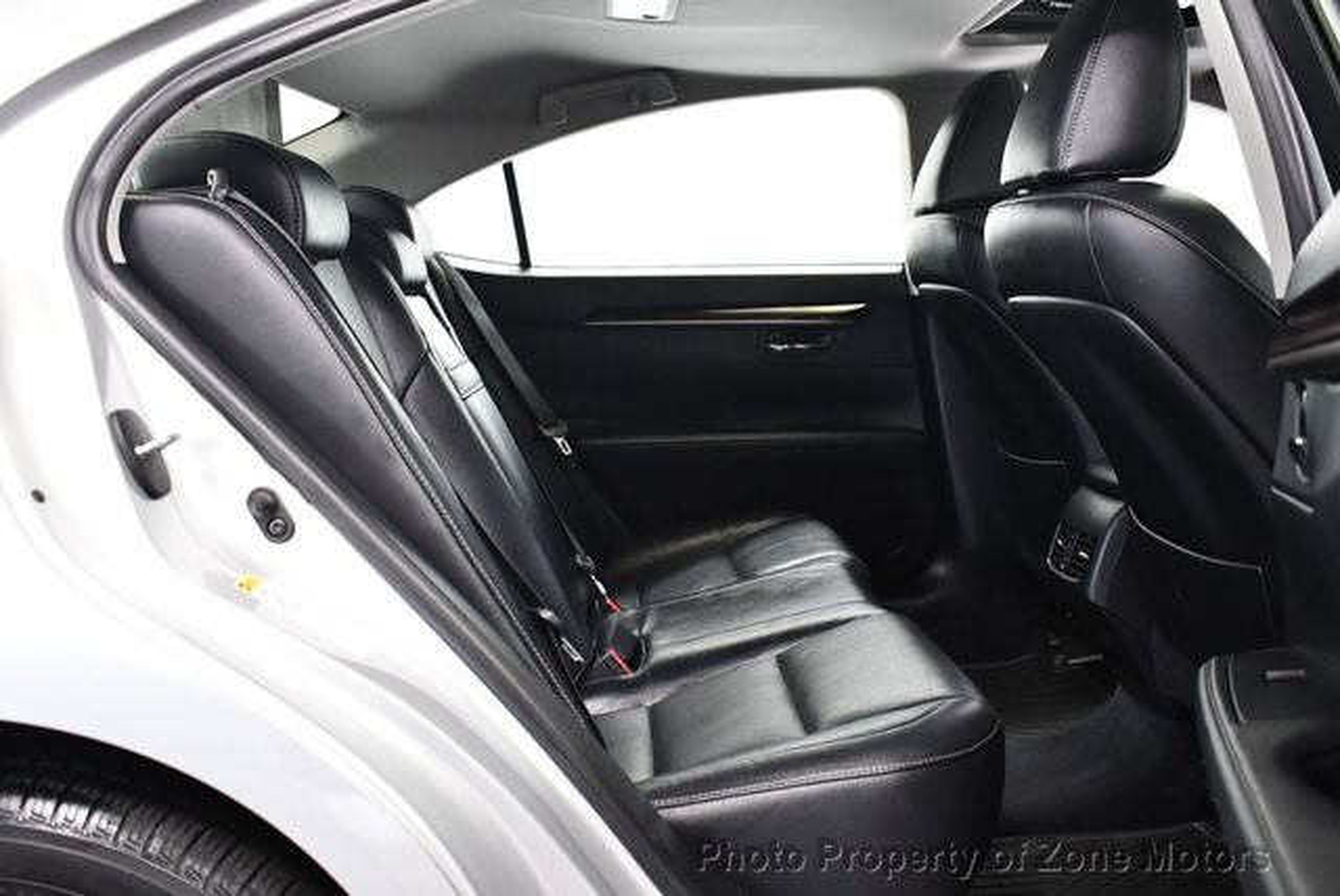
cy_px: 448
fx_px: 1341
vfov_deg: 36.9
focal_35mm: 36
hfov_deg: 53.1
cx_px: 670
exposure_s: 1/80
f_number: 3.5
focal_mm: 18
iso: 3200
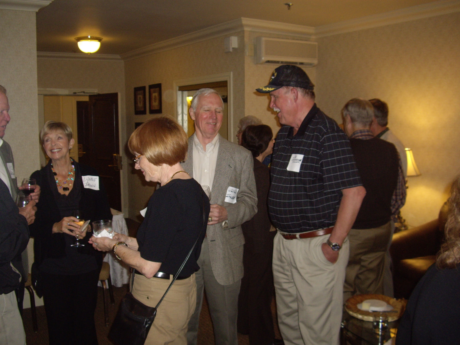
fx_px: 505
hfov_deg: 49.0
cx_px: 230
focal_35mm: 38
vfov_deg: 37.7
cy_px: 172
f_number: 2.8
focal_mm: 7.9
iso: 200
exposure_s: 1/40
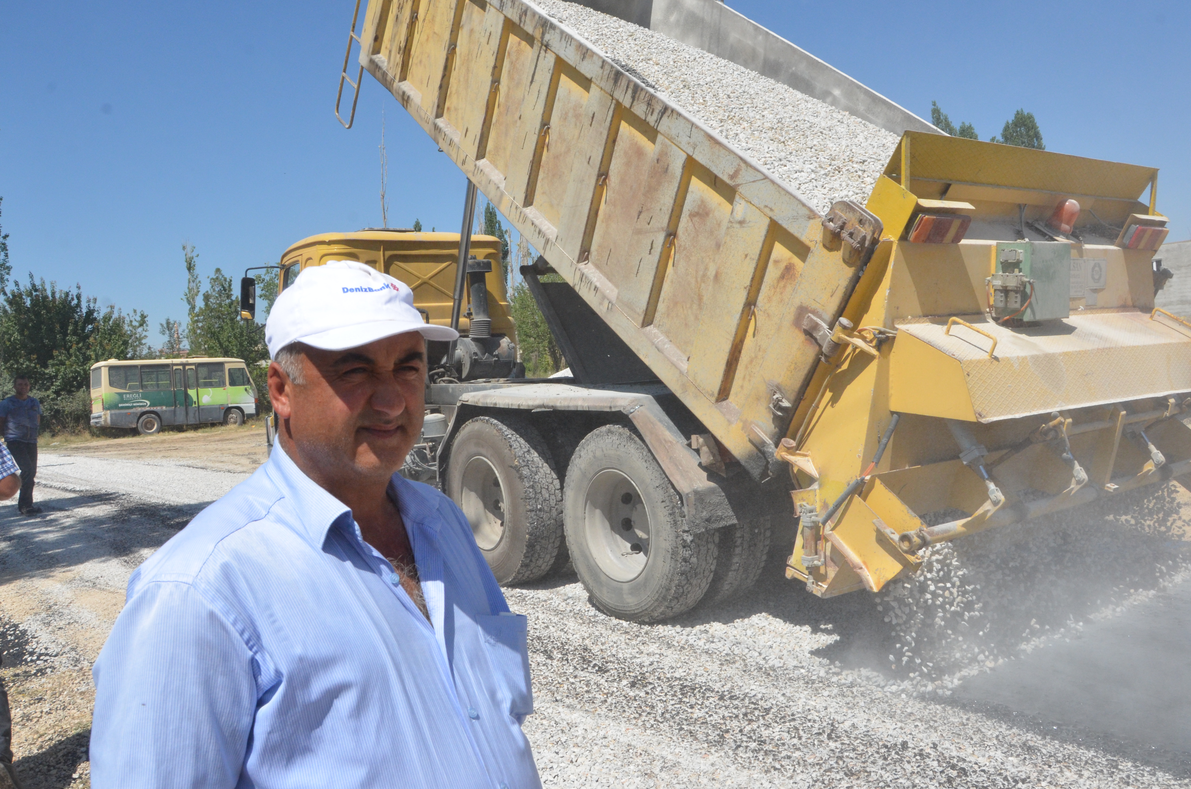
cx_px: 623
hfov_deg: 62.0
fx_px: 990
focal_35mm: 30
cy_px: 368
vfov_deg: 43.4
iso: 800
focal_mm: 18
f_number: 14
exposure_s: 1/800
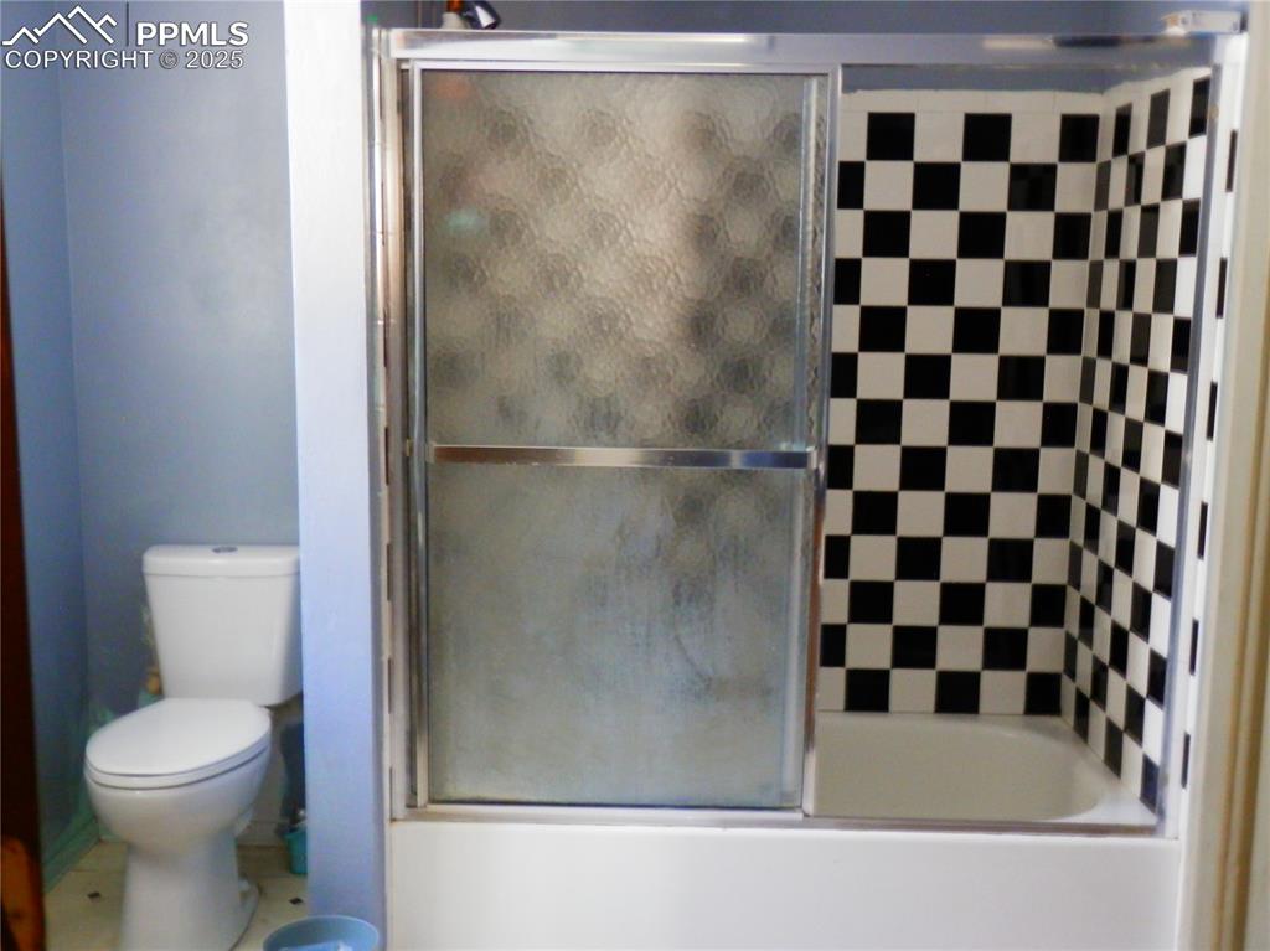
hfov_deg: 54.0
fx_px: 1247
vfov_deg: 41.8
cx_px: 635
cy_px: 476
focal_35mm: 34
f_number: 3.5
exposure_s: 1/4
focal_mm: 6.2
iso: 320
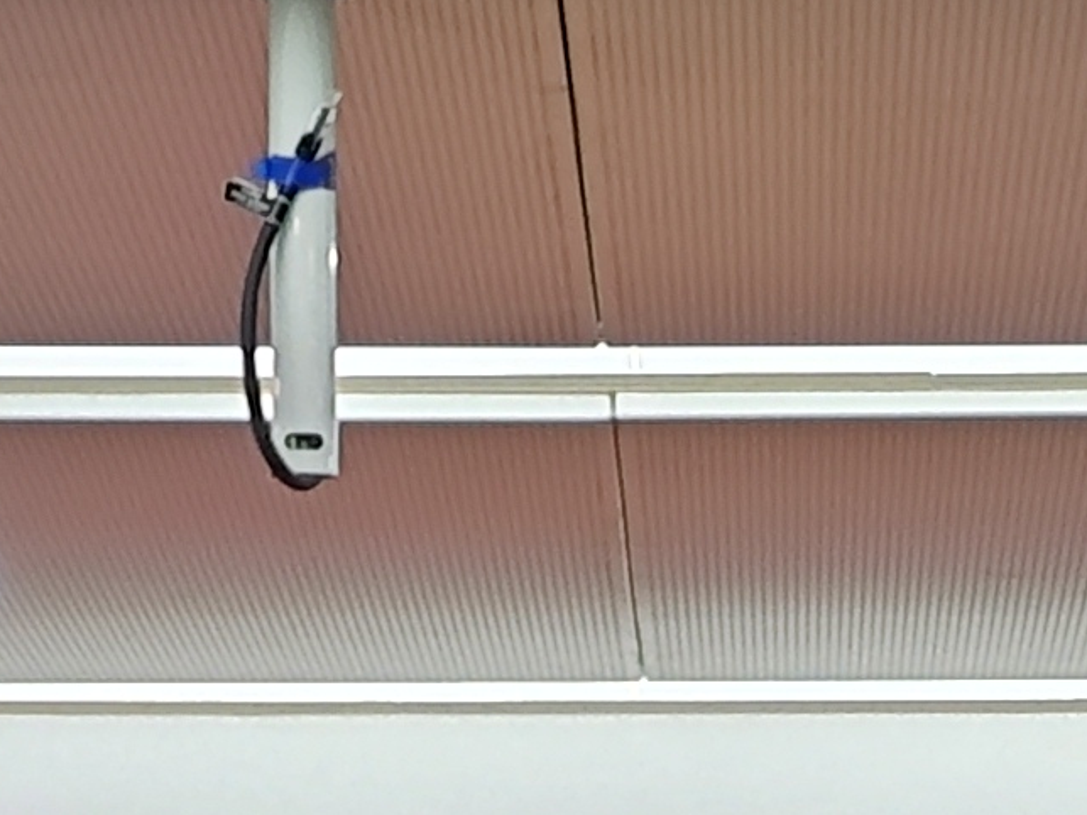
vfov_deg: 4.8
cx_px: 543
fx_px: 9199
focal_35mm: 293
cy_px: 2459
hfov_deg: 6.8
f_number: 1.6
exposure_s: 1/33.3
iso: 320
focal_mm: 6.55
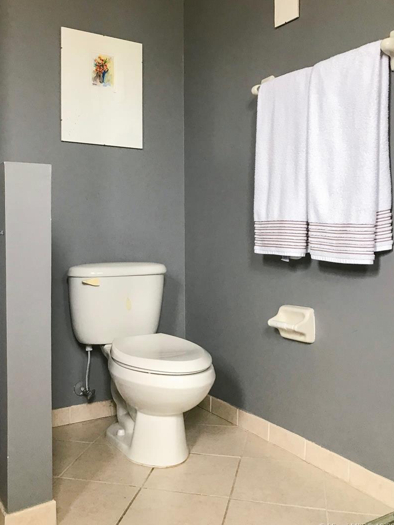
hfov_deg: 44.2
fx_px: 485
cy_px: 233
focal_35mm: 32
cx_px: 184
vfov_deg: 56.7
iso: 32
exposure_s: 1/30
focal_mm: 3.99
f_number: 1.8
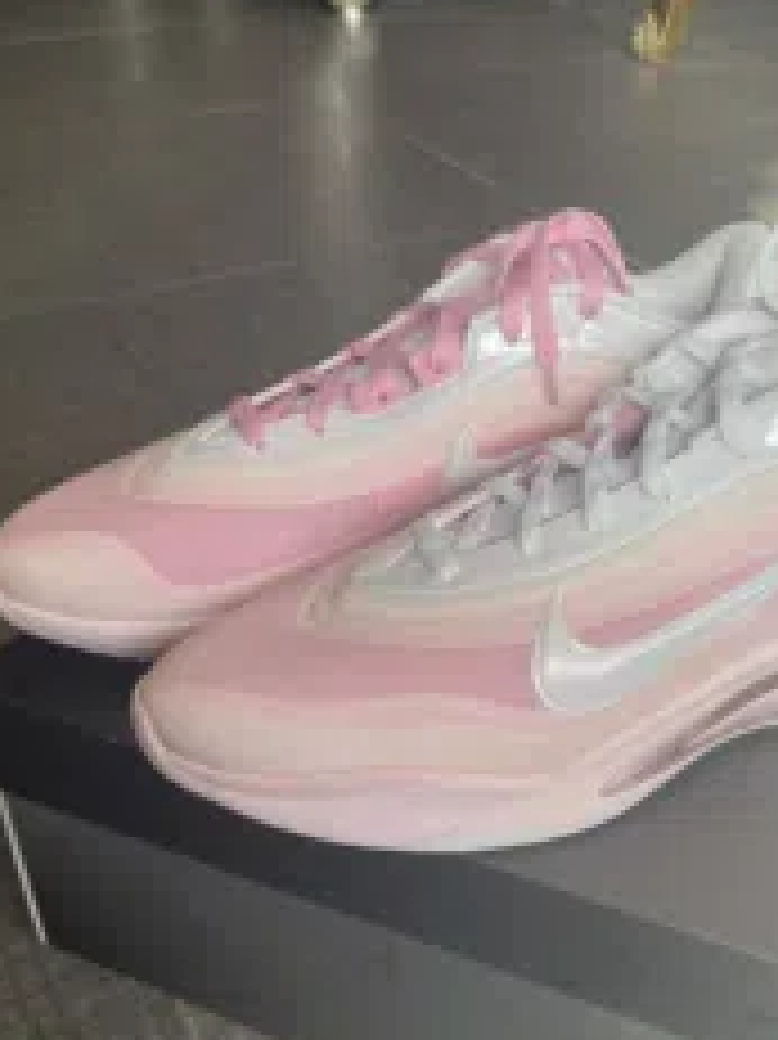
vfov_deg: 42.1
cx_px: 576
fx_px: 1350
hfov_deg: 31.6
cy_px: 513
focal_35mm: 45
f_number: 1.6
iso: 50
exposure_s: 1/121
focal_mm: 4.2
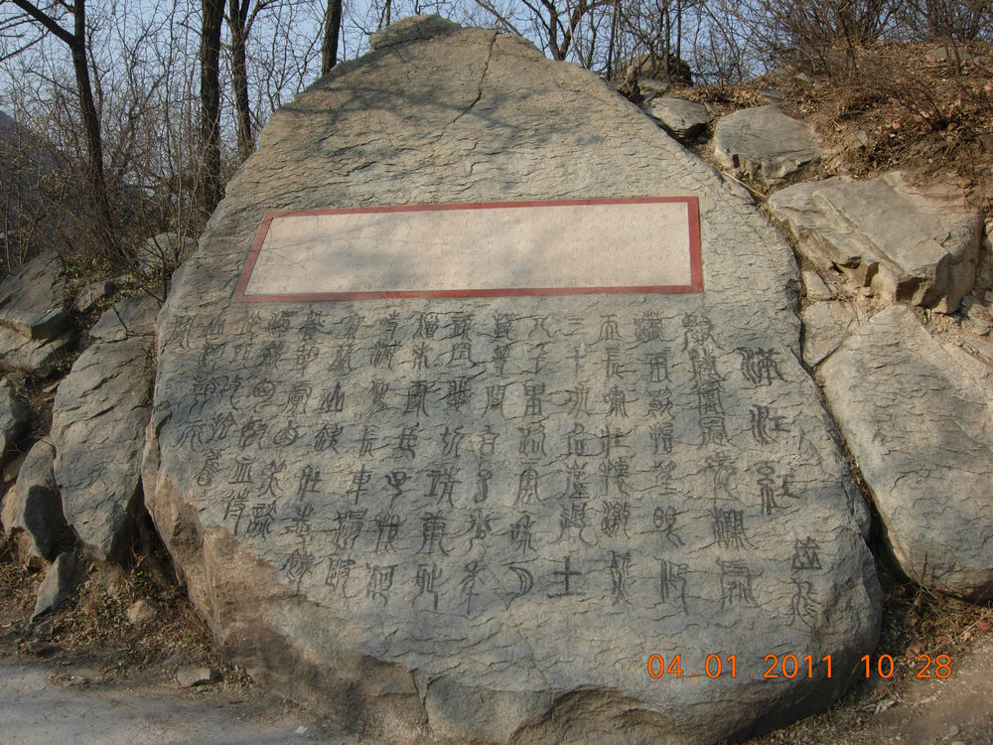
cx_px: 496
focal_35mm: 36
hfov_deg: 51.4
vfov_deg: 39.7
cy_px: 372
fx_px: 1033
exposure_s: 1/256
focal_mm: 7.5
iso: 50
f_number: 5.4
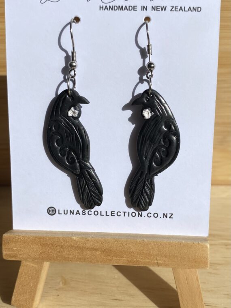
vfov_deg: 67.3
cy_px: 154
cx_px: 116
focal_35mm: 26
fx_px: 231
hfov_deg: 53.1
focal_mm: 4.25
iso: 32
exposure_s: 1/8197
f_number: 1.8
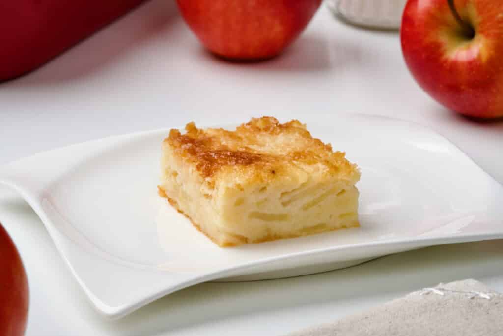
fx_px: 2403
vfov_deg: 8.0
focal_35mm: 172
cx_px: 252
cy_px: 168
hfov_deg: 11.9
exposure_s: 1/3
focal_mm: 172
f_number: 14
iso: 100
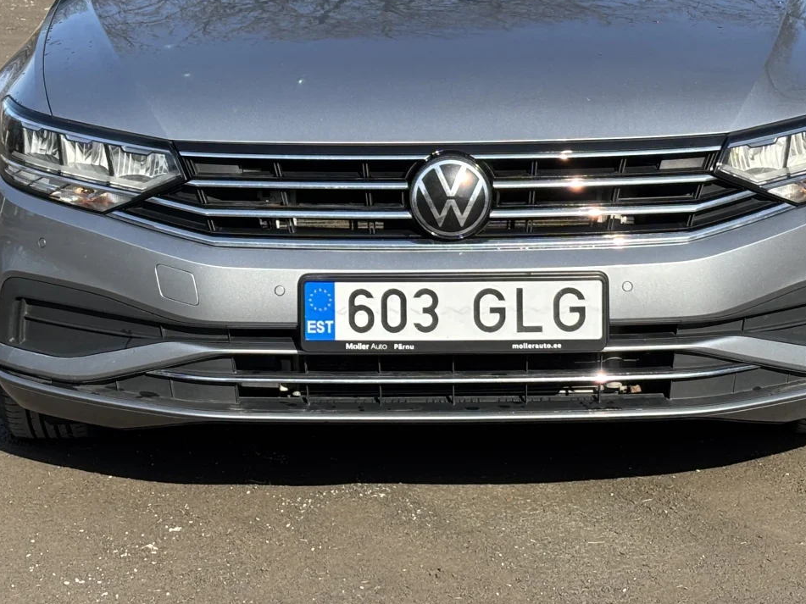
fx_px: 2445
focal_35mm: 105
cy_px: 105
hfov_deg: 18.7
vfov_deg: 14.0
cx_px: 358
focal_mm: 5.96
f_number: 1.6
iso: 32
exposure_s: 1/1522
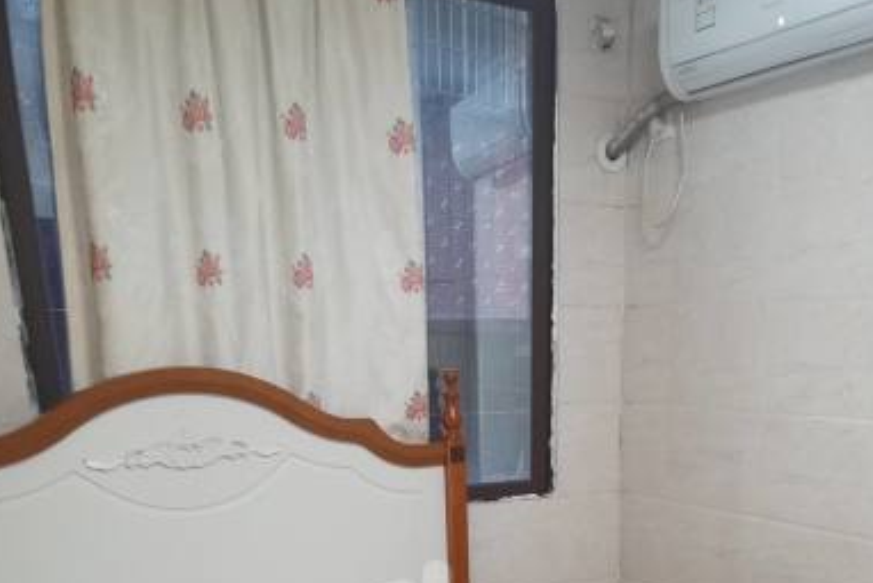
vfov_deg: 32.2
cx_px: 532
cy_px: 624
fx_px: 898
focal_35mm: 37
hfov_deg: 51.5
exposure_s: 1/30
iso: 320
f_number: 2.2
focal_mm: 2.26
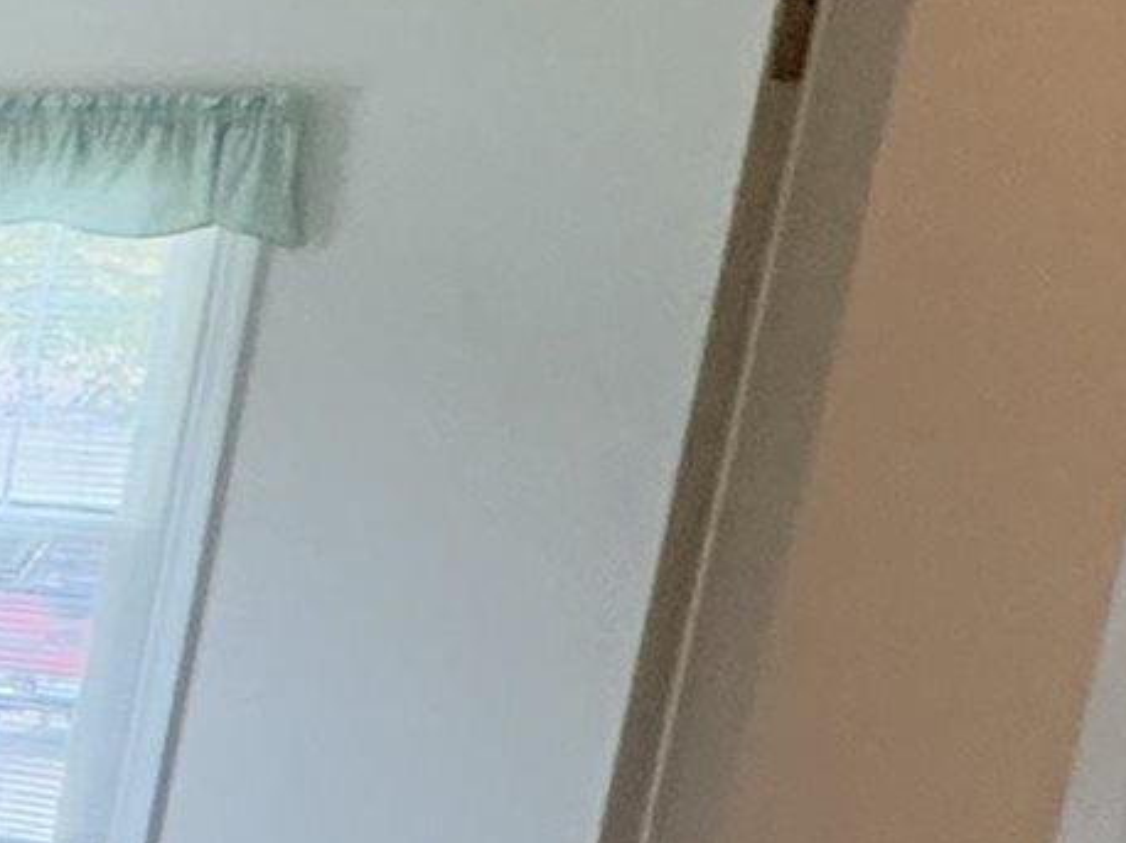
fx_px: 3056
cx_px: -2527
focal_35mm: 94
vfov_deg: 15.5
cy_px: 757
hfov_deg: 10.5
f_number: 2.2
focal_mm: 2.22
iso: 250
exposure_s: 1/60
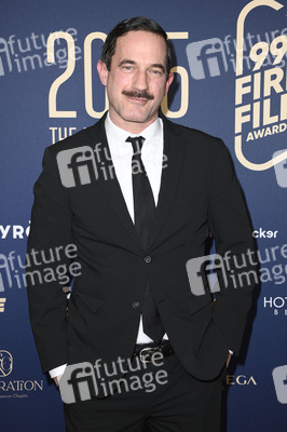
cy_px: 216
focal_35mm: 62
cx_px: 144
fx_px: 743
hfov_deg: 21.9
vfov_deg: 32.4
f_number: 5.6
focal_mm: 62
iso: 320
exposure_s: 1/250
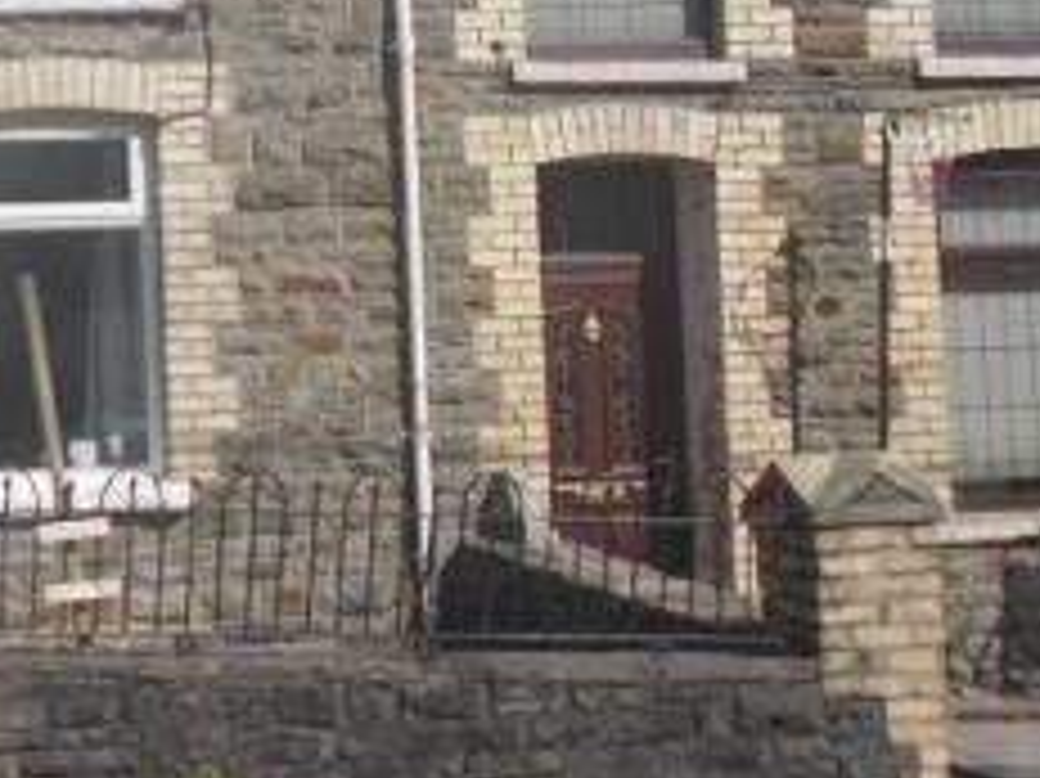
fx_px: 2883
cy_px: 155
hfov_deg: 19.5
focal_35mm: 96
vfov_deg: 15.3
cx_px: -133
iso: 80
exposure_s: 1/320
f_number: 6.2
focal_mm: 5.3
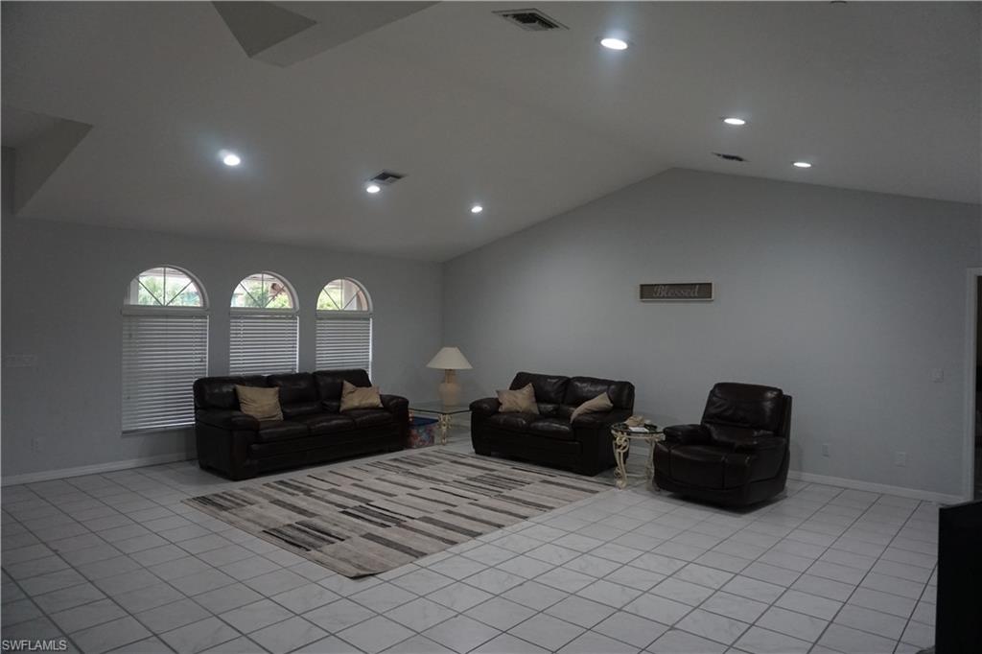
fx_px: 654
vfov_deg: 53.1
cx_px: 491
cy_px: 327
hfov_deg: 73.8
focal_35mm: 24
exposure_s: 1/160
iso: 1600
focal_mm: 16
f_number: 4
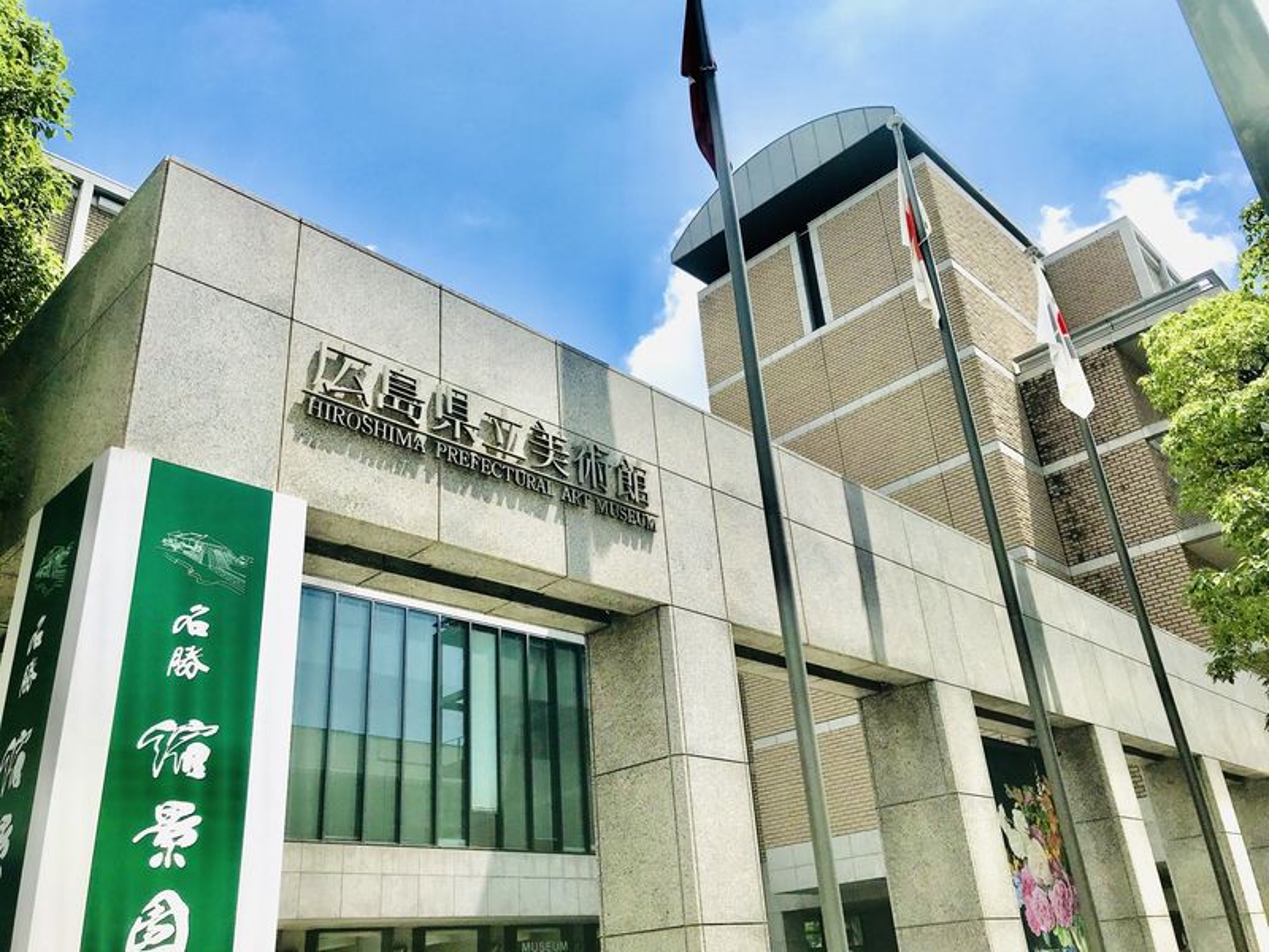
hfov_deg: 63.4
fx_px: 1026
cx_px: 634
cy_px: 476
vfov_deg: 49.7
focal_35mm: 28
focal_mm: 3.99
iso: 20
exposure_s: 1/2519
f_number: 1.8
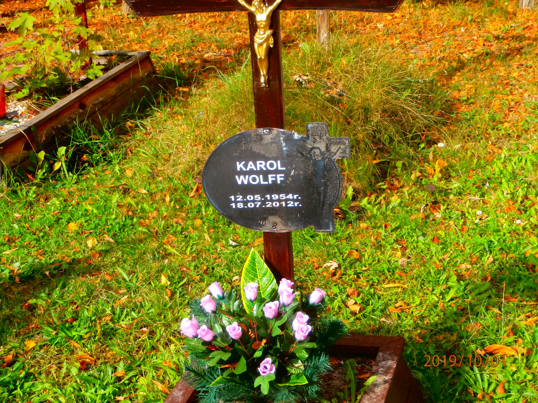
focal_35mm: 68
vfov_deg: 21.6
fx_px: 1057
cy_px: 202
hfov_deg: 28.6
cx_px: 269
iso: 100
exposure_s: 1/250
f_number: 4.7
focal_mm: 12.1
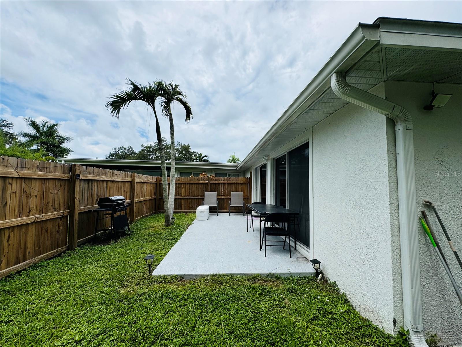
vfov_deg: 85.7
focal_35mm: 14
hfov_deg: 102.1
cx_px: 231
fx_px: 187
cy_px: 174
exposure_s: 1/1976
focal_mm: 2.22
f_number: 2.2
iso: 50
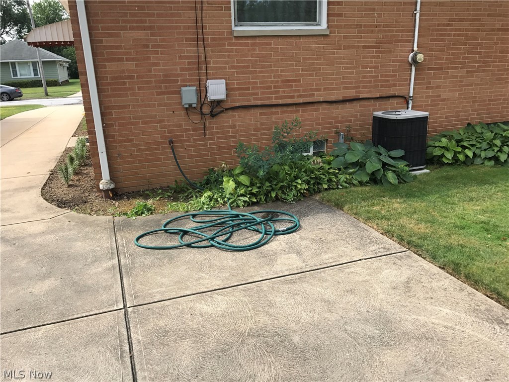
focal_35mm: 28
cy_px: 191
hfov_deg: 63.4
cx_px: 254
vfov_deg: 49.7
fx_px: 412
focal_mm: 3.99
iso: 20
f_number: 1.8
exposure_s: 1/818
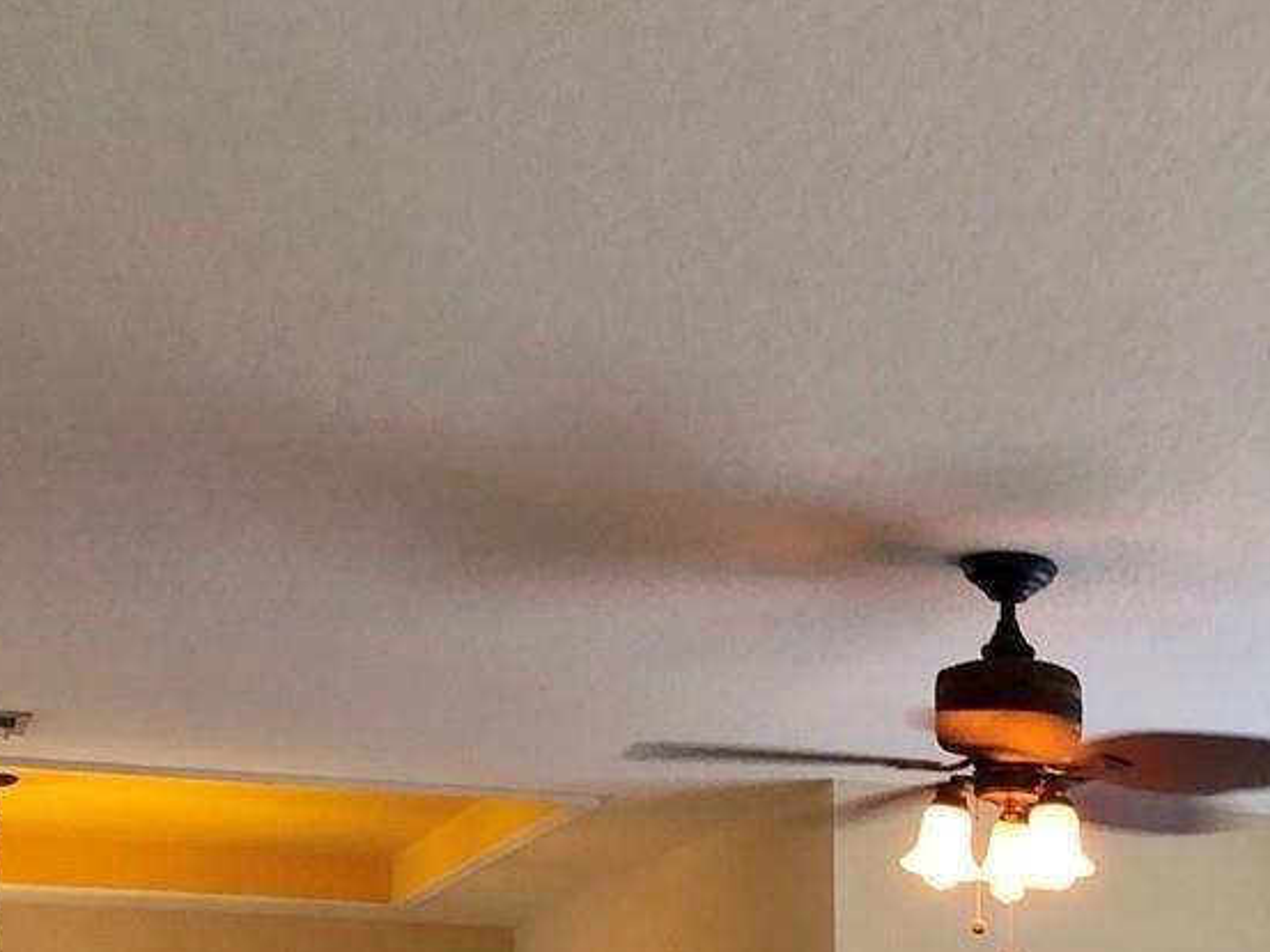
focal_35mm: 81
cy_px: 1333
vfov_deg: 16.9
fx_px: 2972
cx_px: 1288
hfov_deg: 23.1
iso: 40
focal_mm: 3.99
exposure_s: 1/17
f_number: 1.8
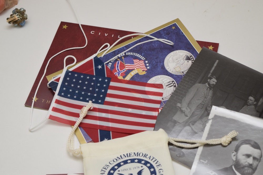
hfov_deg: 24.6
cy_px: 88
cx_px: 132
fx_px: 603
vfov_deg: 16.6
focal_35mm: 82
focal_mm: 55
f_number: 5.6
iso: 800
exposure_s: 1/100
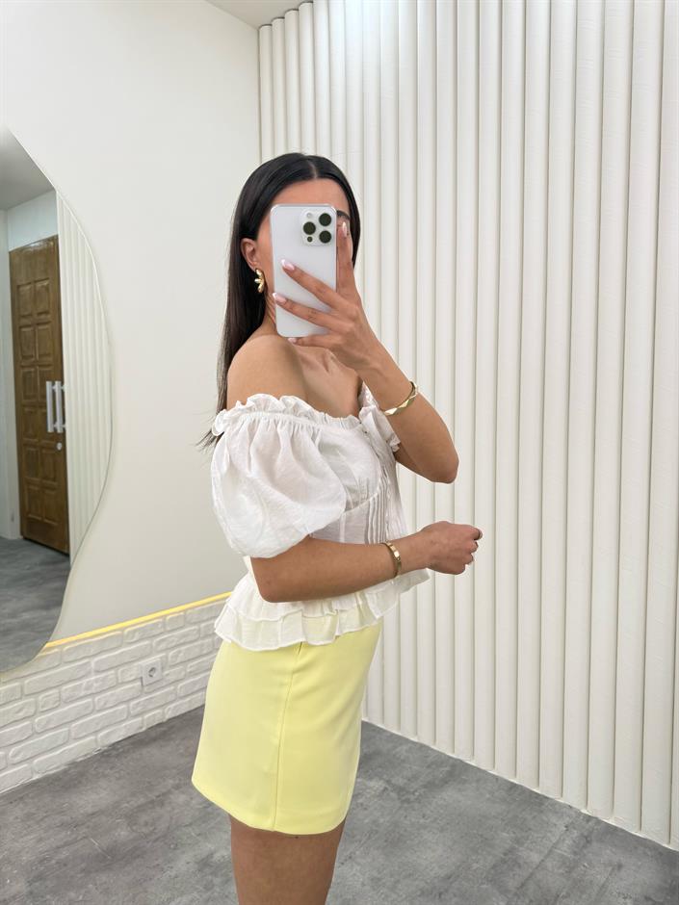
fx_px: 628
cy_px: 452
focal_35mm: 24
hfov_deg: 56.8
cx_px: 340
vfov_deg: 71.6
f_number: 1.78
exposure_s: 1/423
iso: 80
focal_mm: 6.76
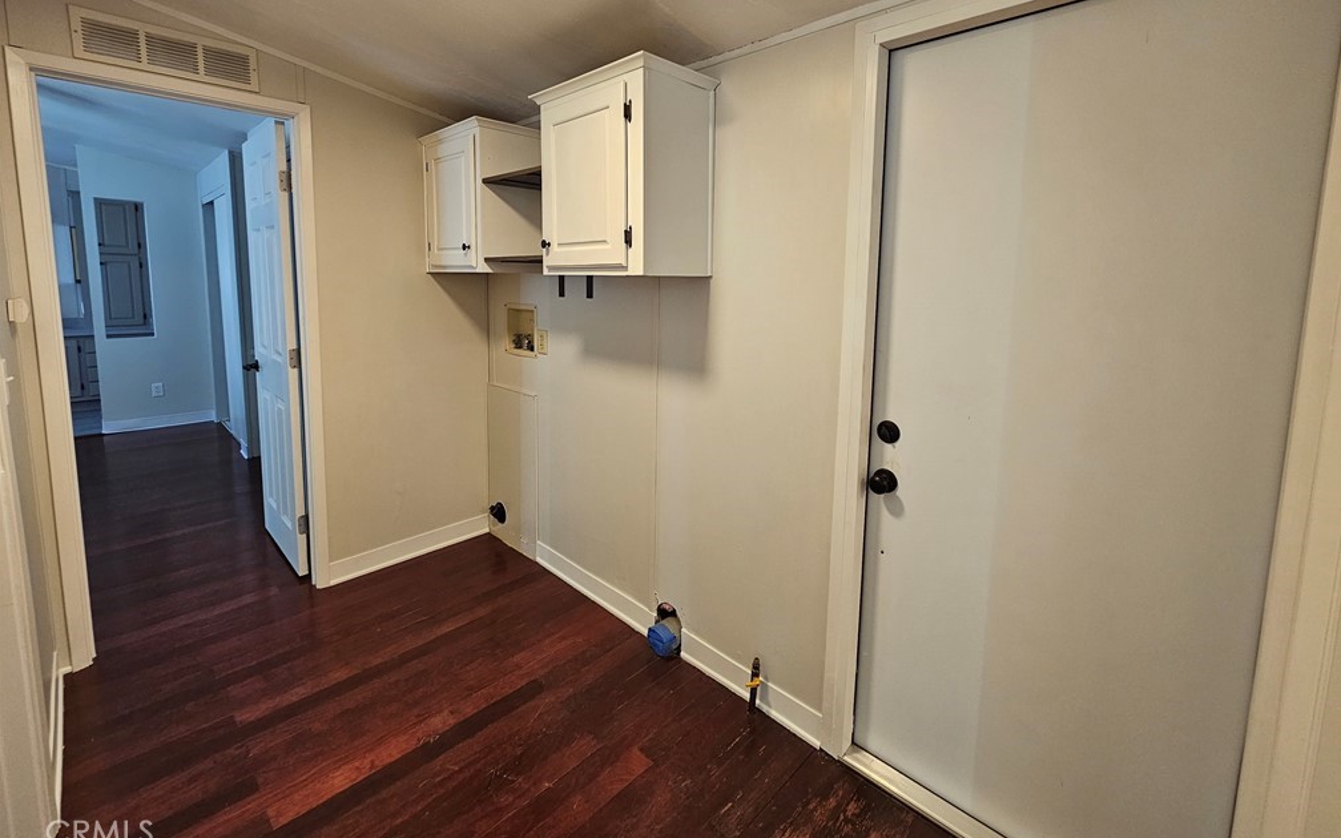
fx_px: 512
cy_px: 341
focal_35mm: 14
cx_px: 680
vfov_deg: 77.8
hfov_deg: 105.3
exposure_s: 1/60
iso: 160
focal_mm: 2.2
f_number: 2.2
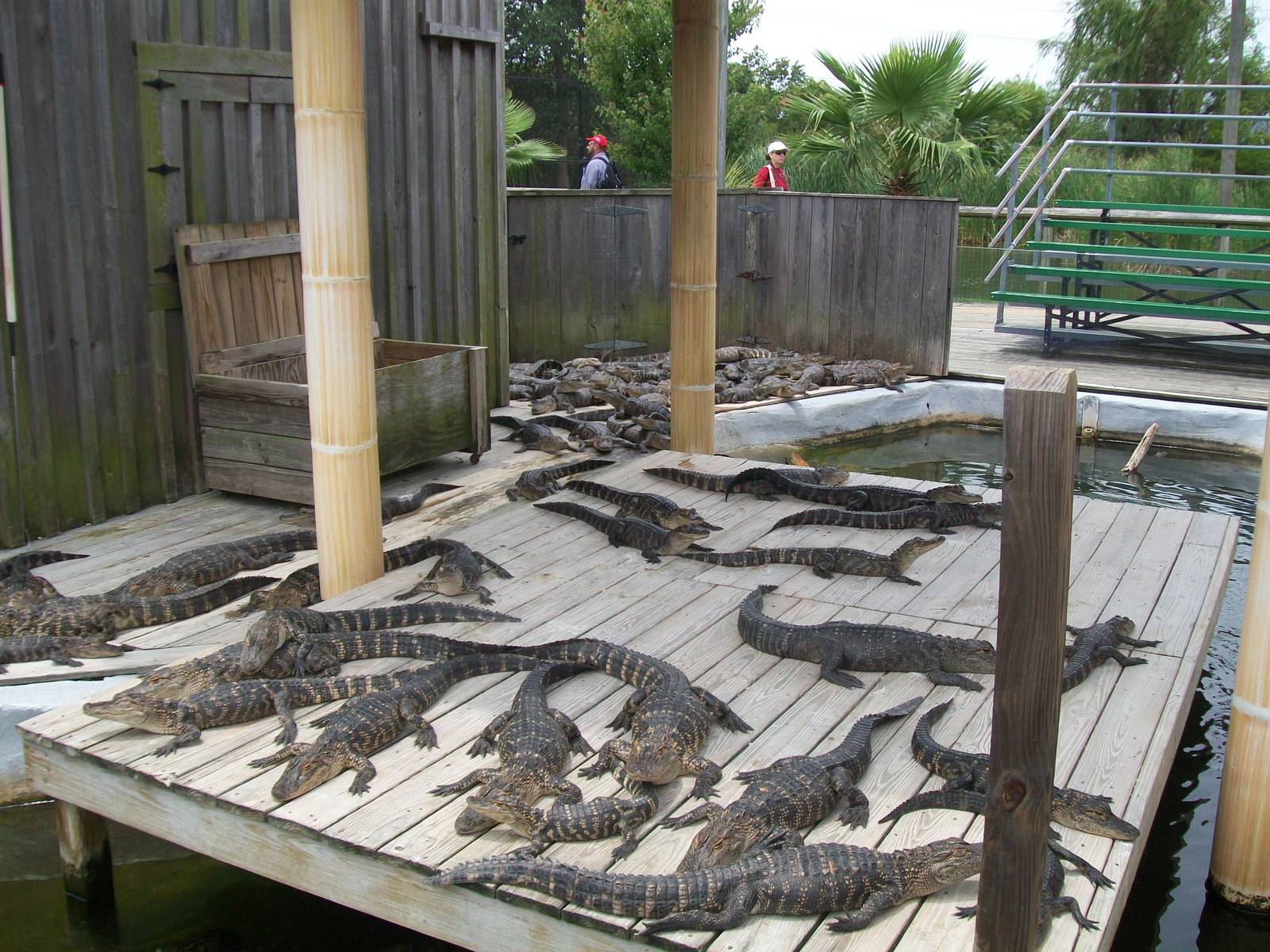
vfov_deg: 39.7
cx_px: 635
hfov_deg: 51.4
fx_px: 1321
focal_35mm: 36
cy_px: 476
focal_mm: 6
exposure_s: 1/640
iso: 64
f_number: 2.7
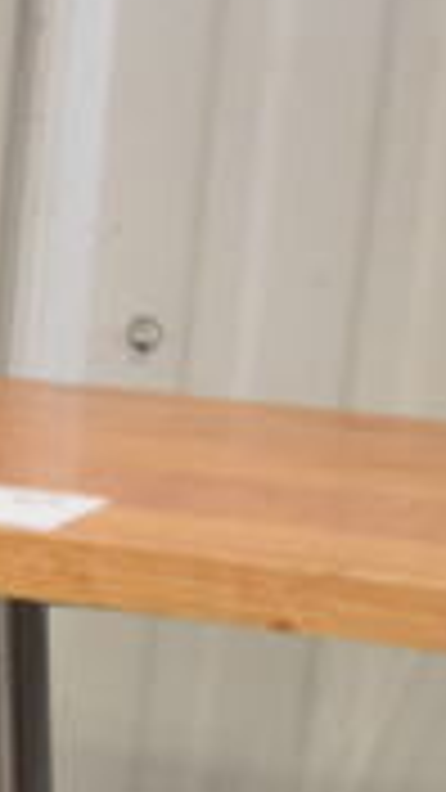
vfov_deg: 12.4
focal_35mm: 163
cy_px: 1262
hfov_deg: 6.9
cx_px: -739
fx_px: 3427
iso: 1100
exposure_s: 1/125
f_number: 3.5
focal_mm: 20
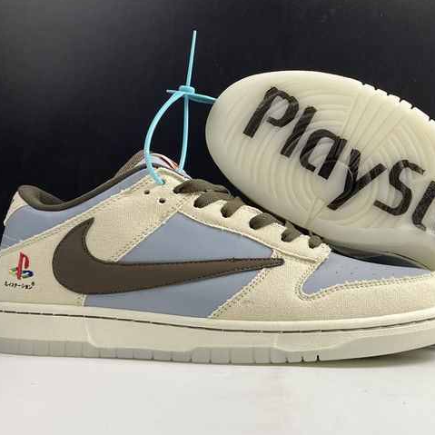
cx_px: 318
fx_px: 682
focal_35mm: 48
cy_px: 219
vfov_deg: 35.4
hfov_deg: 34.7
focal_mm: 4.25
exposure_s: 1/100
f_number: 1.8
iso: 40
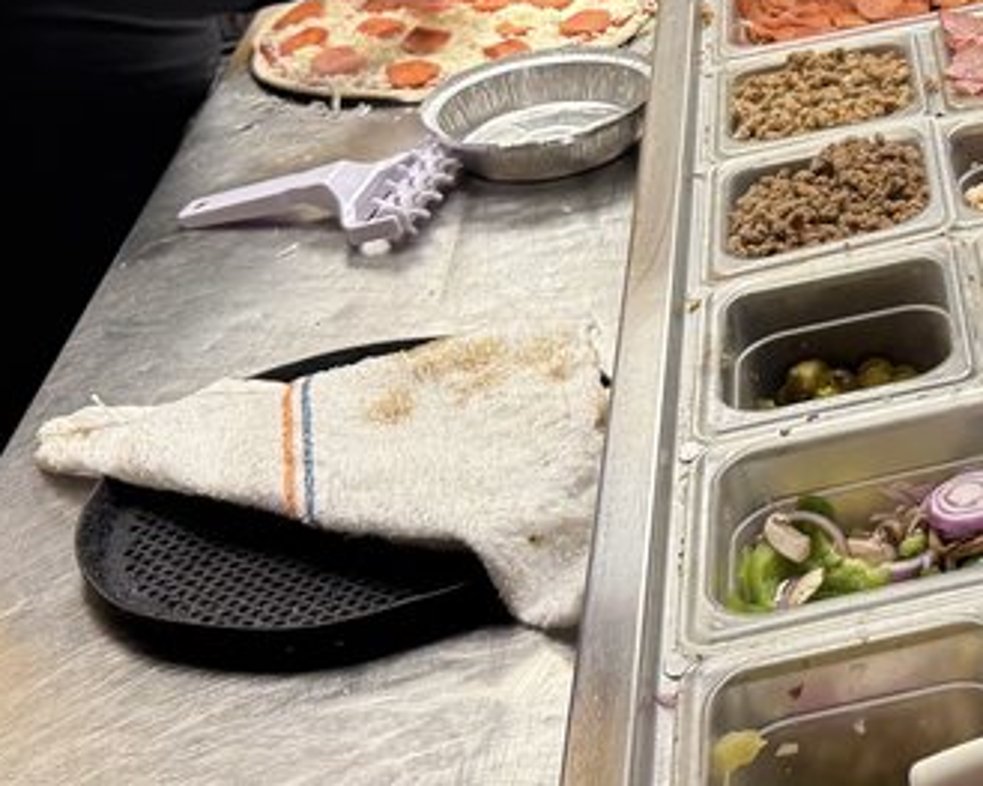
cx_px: 1085
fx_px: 2123
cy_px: -45
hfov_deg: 24.3
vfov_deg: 20.2
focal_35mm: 73
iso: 200
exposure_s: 1/120
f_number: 1.78
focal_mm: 6.76
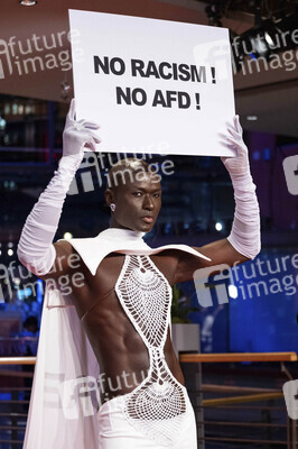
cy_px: 224
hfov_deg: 16.8
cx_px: 149
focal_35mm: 81
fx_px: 1007
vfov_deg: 25.1
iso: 2500
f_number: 2.8
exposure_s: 1/280
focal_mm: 54.1
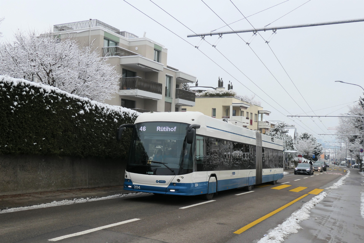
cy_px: 122
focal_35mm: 29
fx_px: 293
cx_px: 182
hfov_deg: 63.7
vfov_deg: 45.0
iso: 200
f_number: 3.5
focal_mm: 10.8
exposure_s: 1/800
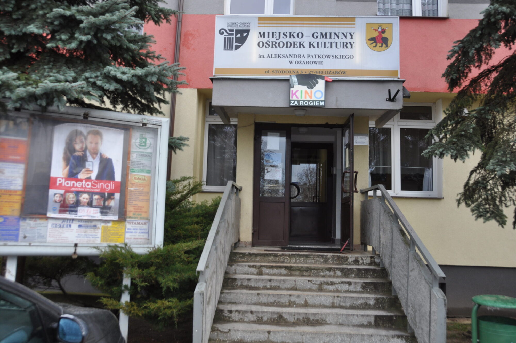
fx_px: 429
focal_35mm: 30
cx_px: 258
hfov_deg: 62.0
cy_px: 172
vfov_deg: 43.5
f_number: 5.6
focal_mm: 20
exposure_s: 1/125
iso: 250
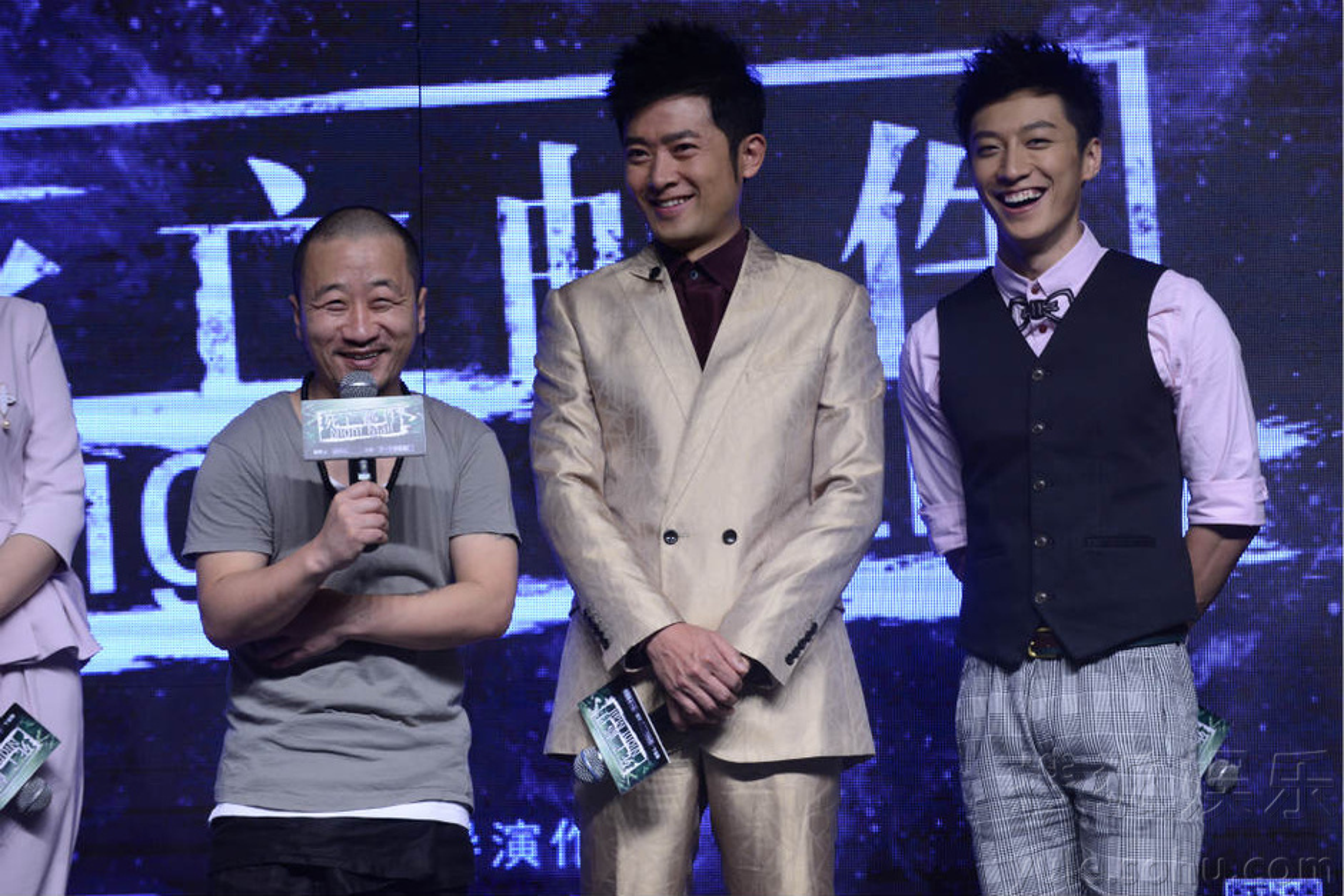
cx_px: 672
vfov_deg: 10.6
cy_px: 448
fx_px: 4854
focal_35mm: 130
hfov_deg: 15.8
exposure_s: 1/200
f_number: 6.3
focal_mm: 130
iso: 1600
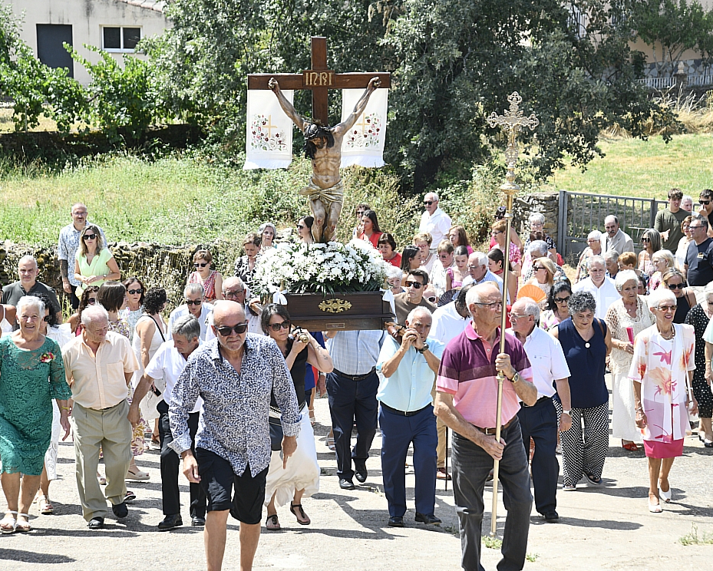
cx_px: 352
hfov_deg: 18.6
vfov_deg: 15.0
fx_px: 2174
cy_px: 289
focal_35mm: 103
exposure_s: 1/250
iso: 160
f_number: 8
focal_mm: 85
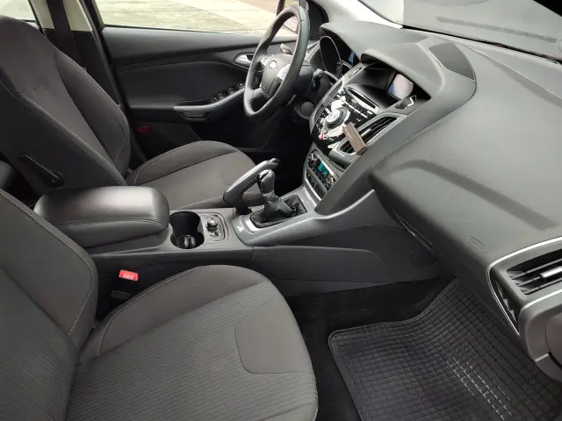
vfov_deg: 58.9
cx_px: 281
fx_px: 373
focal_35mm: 23
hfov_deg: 73.9
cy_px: 210
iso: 129
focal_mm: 5.56
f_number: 1.8
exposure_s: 1/50
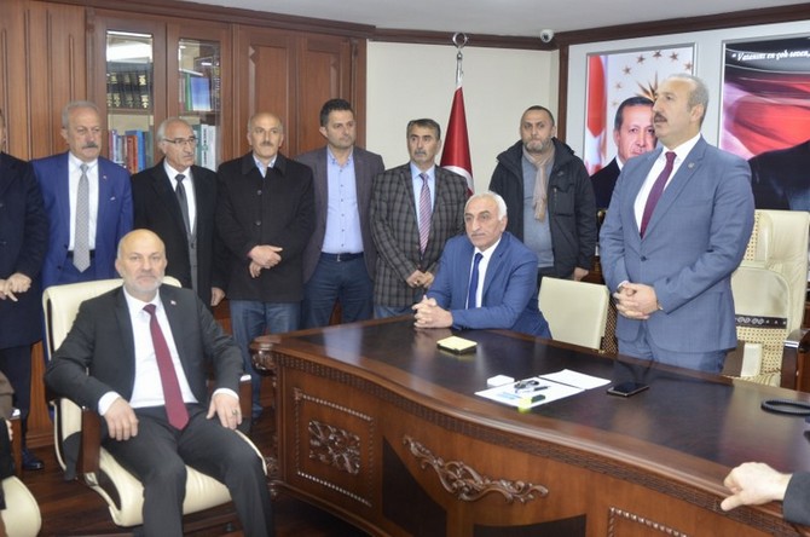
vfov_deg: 36.7
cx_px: 405
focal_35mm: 36
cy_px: 268
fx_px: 808
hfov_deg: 53.2
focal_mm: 24
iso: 800
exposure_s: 1/60
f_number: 2.8
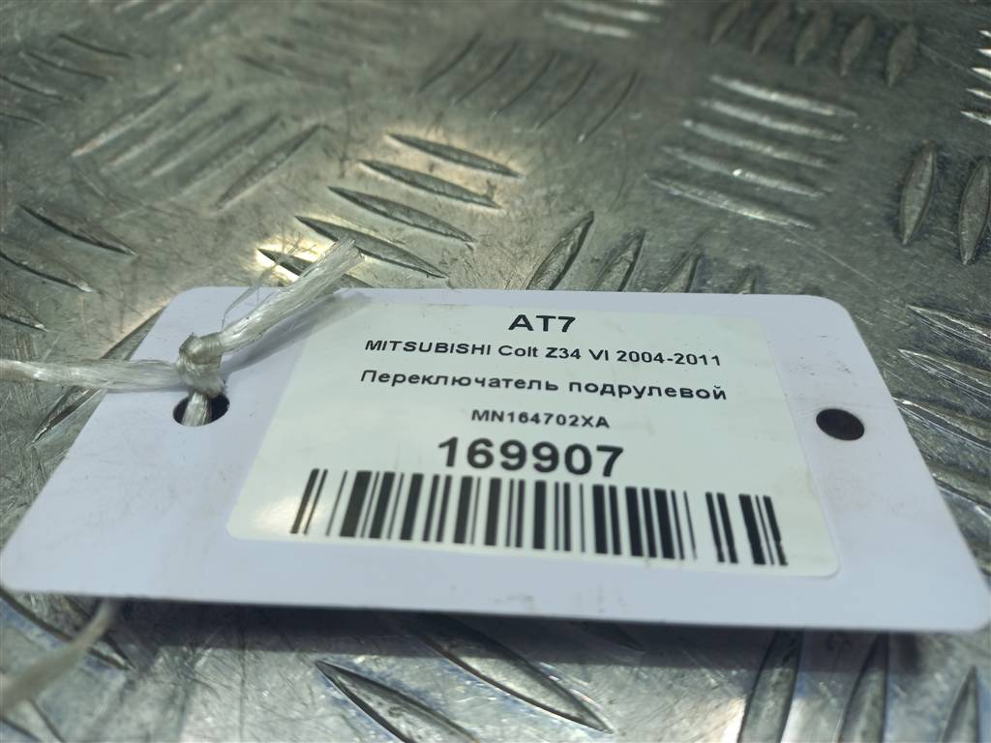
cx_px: 496
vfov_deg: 54.9
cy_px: 372
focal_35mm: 25
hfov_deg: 69.4
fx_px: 716
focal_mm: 4.6
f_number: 1.8
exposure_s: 1/100
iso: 25
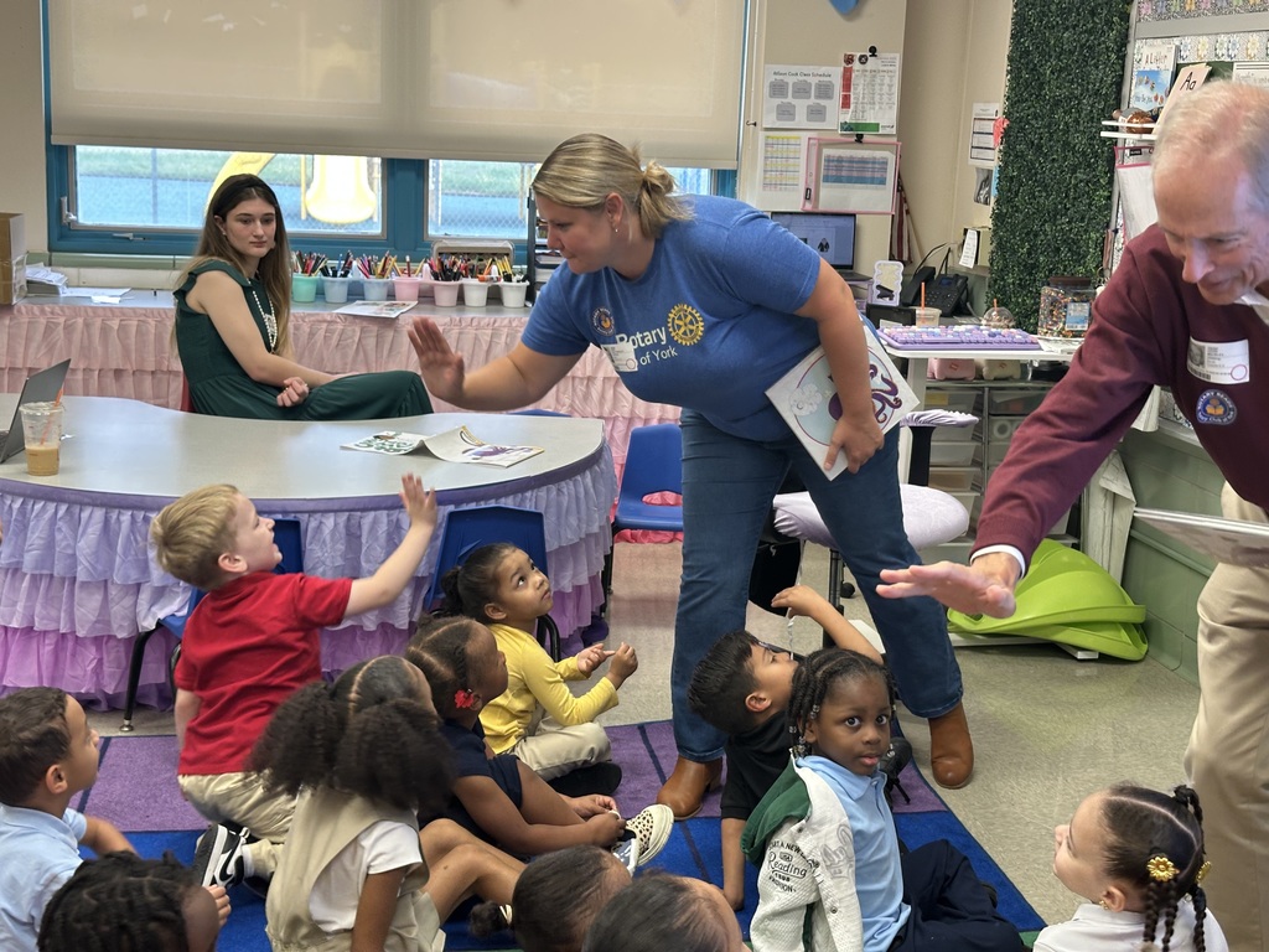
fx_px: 1760
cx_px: 634
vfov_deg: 30.3
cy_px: 476
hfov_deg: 39.7
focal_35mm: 48
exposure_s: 1/60
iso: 80
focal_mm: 6.86
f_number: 1.78
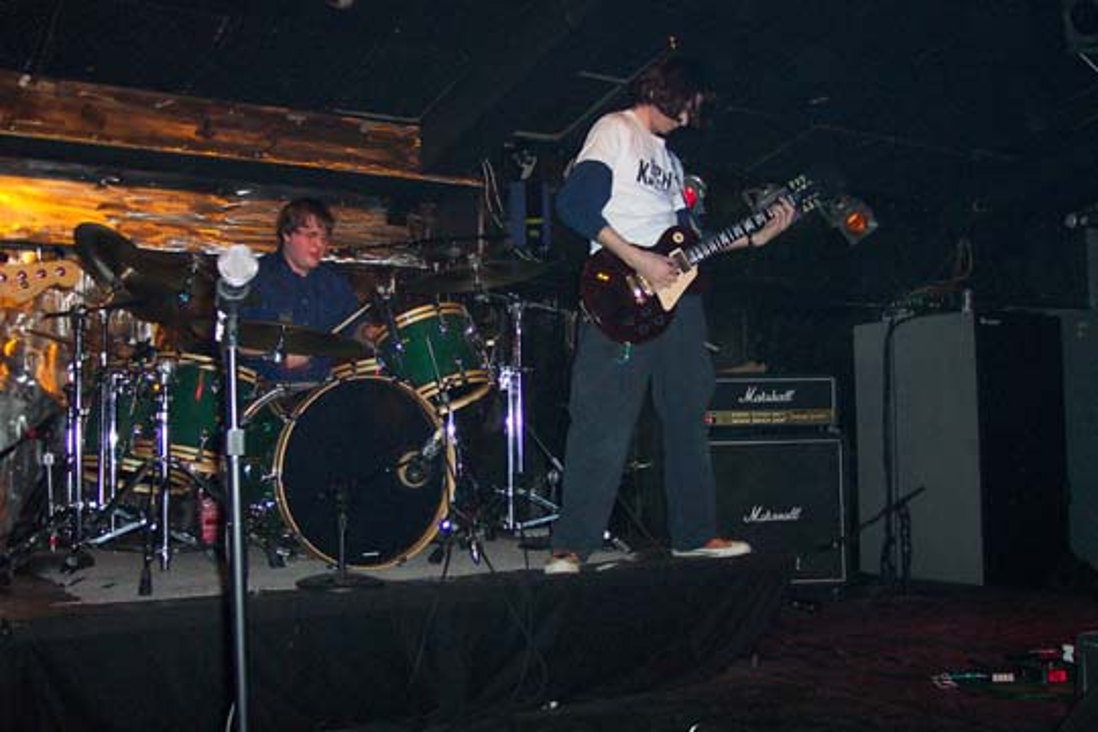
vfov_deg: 35.1
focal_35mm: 38
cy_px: 366
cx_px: 549
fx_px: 1159
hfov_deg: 50.7
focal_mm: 8
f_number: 2.8
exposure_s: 1/30
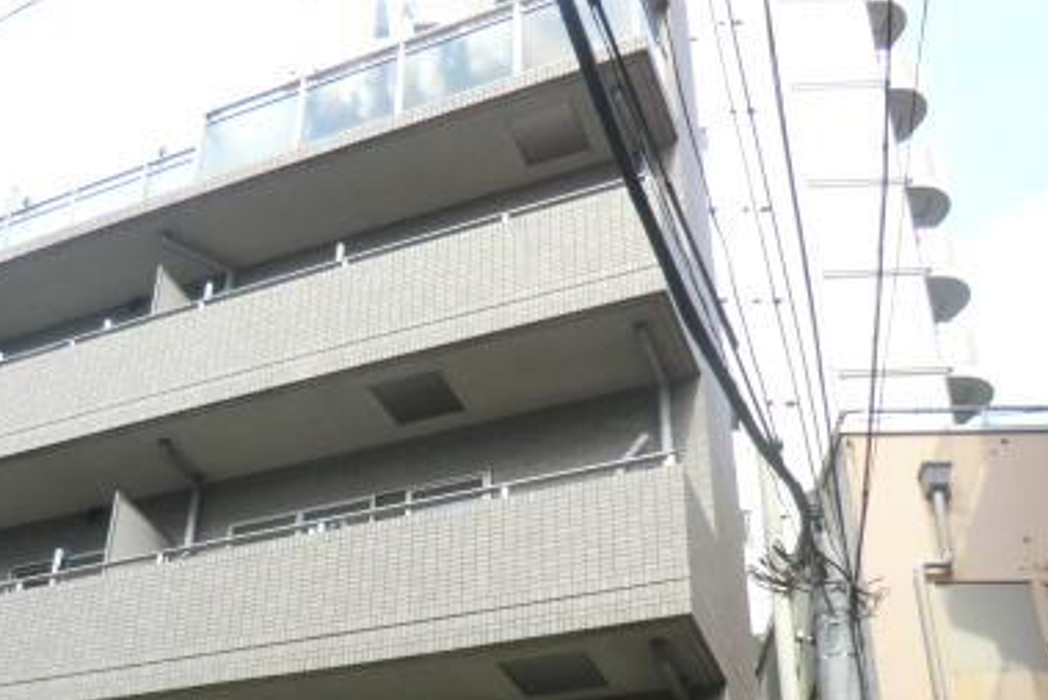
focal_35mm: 42
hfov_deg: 45.6
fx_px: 1224
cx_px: 339
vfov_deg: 31.1
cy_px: 570
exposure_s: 1/250
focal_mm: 4.3
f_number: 3.2
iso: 80
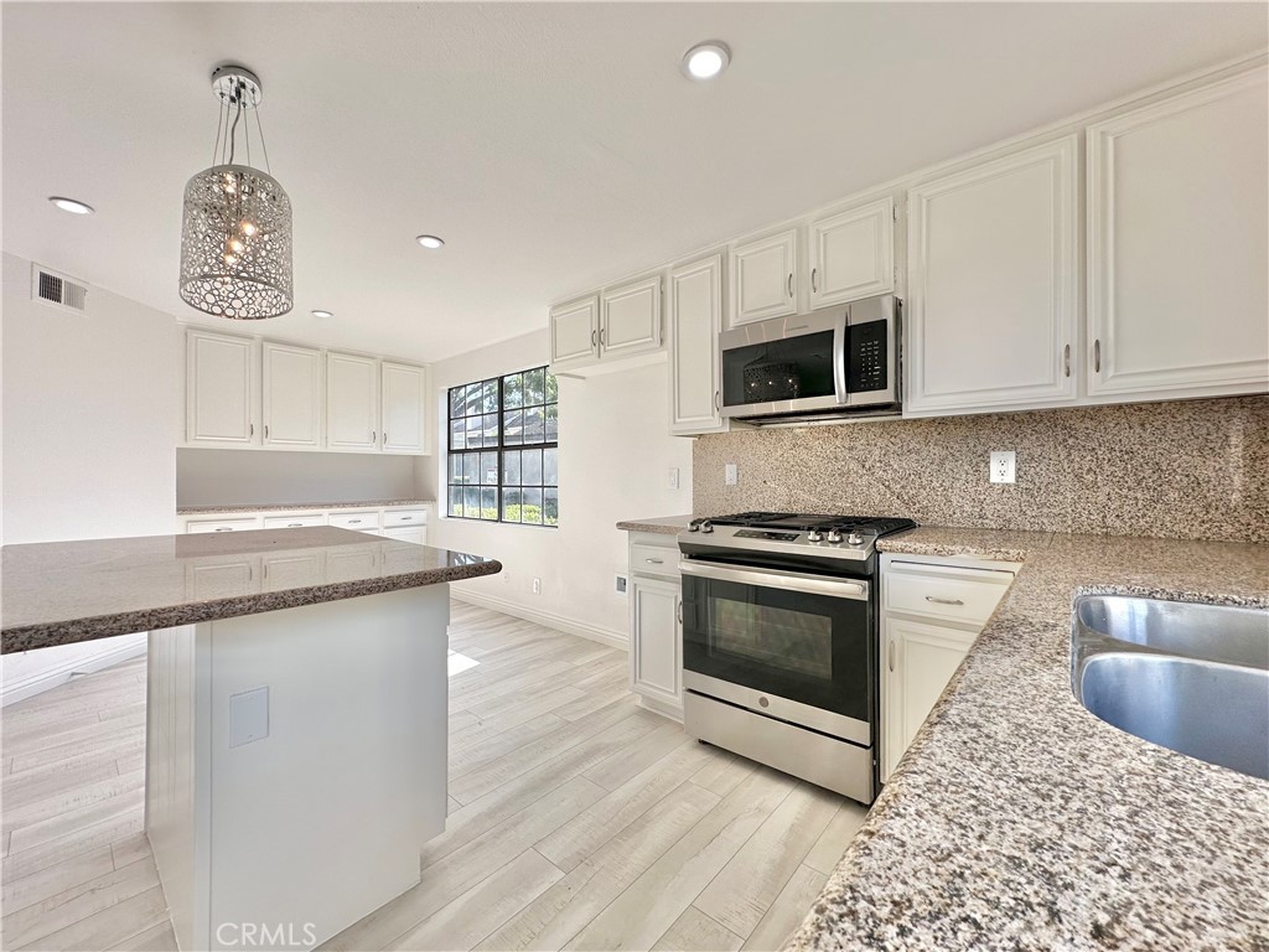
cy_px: 476
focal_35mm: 14
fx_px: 513
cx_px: 634
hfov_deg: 102.1
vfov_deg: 85.7
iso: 40
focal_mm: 2.22
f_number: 2.2
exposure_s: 1/481
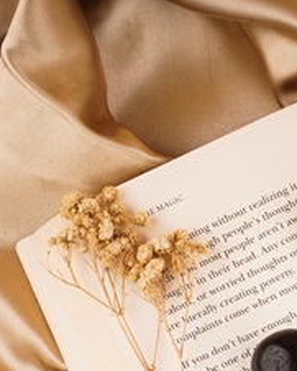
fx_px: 2668
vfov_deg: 7.9
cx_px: 474
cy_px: 334
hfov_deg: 6.3
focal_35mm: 243
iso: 160
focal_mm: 90
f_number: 22
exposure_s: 1/160
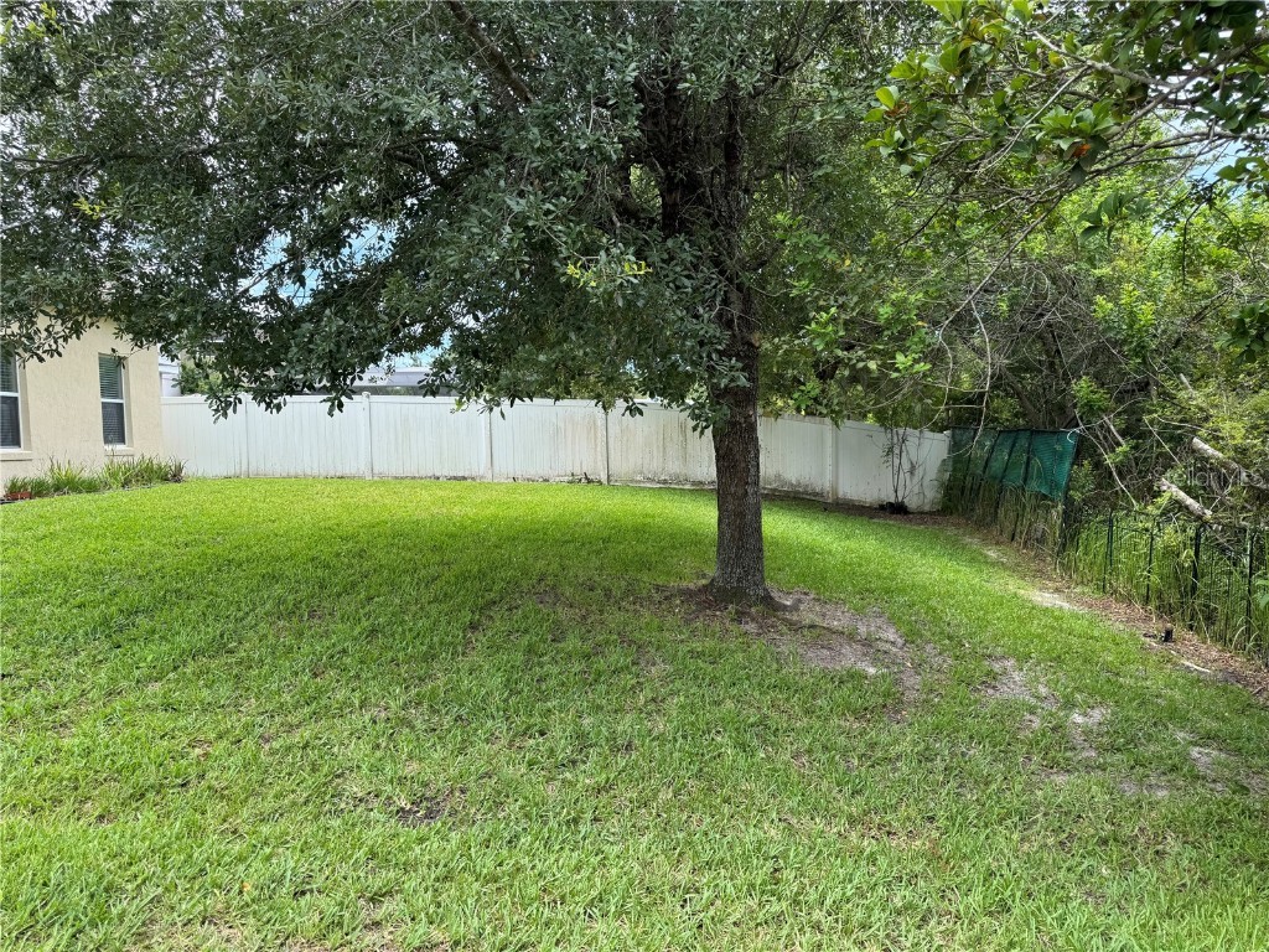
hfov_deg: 71.6
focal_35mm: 24
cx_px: 634
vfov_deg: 56.8
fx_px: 880
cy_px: 476
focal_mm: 6.76
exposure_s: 1/802
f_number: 1.78
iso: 80
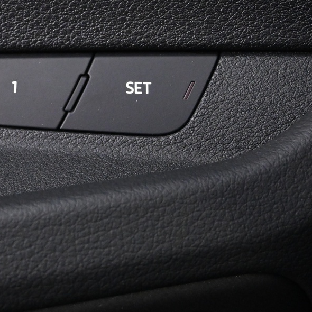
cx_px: 43
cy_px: 97
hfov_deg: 20.3
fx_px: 857
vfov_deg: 20.6
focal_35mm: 84
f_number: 4.2
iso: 2500
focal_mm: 24
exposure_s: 1/13
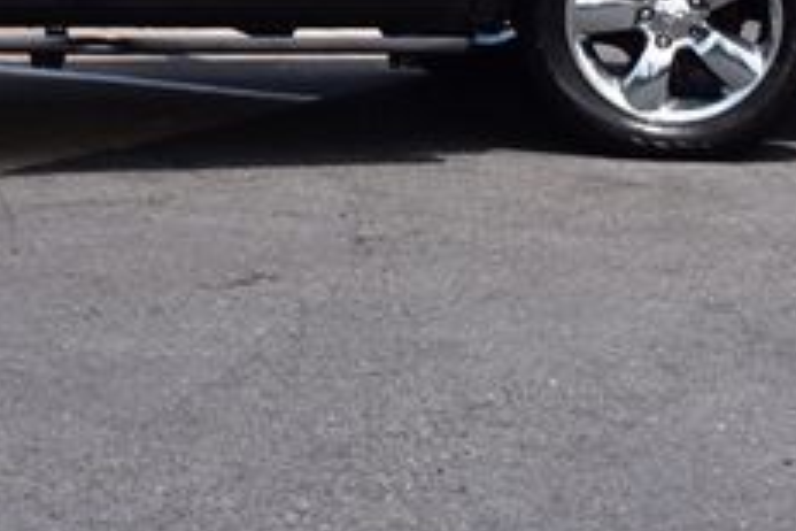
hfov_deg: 14.9
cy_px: -128
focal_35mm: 133
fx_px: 2941
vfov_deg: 10.1
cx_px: -141
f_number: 11
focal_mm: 32
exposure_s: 1/500
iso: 400
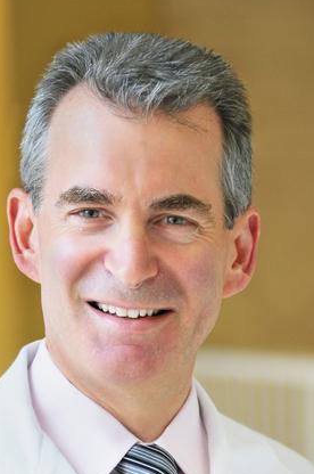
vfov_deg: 10.2
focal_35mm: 202
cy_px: 368
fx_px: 2651
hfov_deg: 6.8
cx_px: 134
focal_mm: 80
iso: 320
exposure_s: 1/100
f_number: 2.8
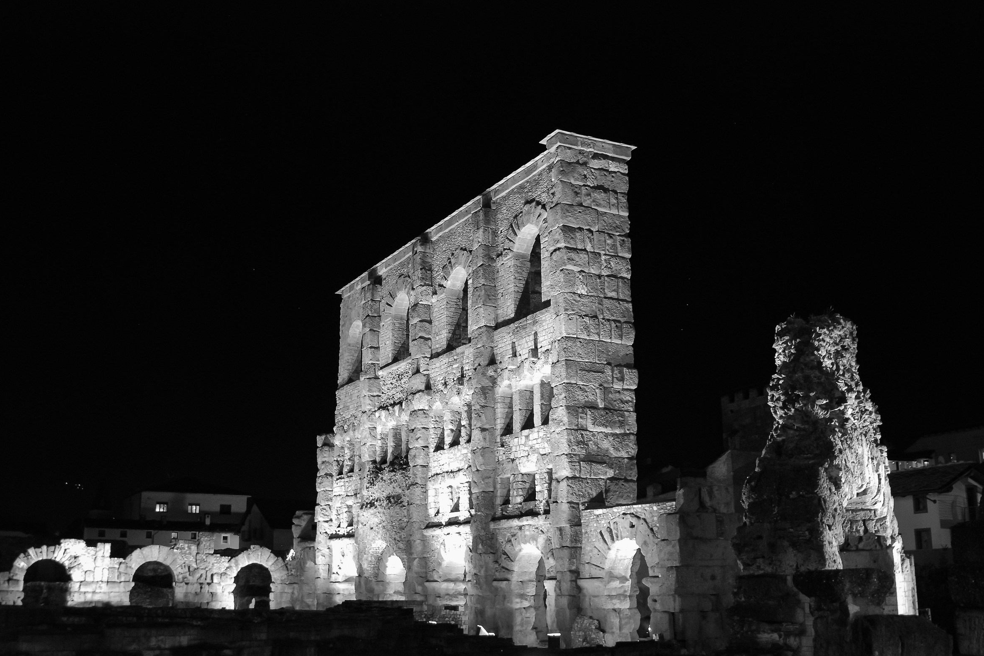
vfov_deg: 35.9
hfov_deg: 51.9
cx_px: 494
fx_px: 1011
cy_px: 327
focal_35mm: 37
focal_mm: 24
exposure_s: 1/3
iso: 400
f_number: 2.8
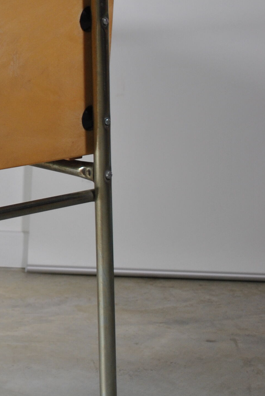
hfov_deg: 11.1
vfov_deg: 16.8
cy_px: 115
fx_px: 1332
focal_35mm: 121
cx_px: -85
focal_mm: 30
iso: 200
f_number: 4.5
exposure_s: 1/80
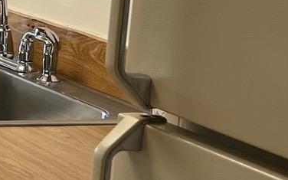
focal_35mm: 150
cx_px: -243
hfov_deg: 12.6
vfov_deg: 8.6
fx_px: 1177
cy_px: -36
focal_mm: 5.7
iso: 40
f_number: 1.5
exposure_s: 1/118
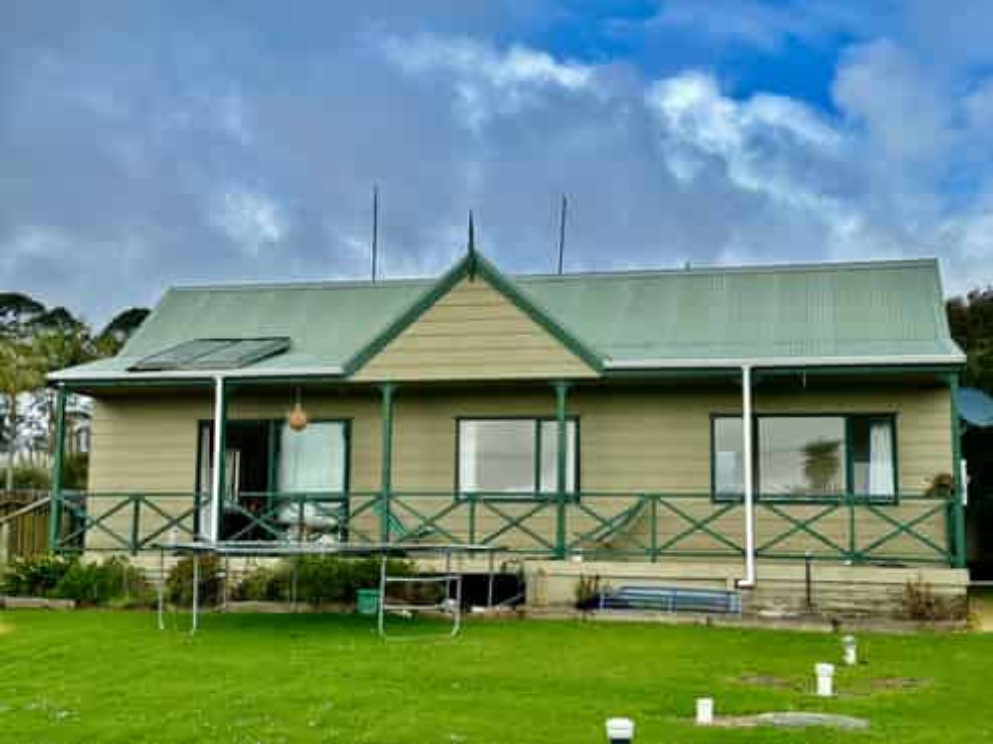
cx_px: 496
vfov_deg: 30.2
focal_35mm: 48
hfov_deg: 39.7
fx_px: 1376
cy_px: 372
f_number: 1.78
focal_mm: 6.86
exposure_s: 1/2358
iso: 64
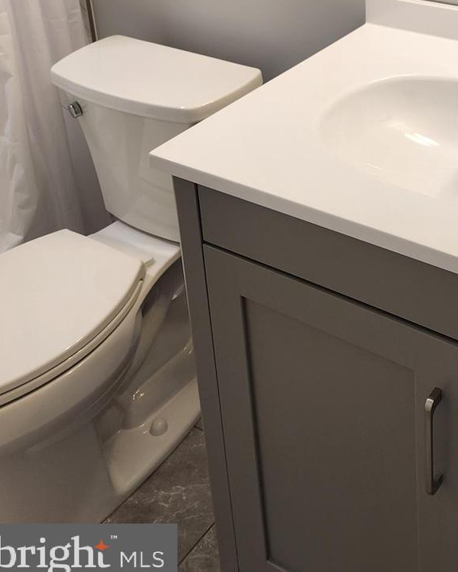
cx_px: 437
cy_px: -23
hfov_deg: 29.7
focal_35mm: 48
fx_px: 813
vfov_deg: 34.6
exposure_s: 1/120
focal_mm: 5.4
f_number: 1.8
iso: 100
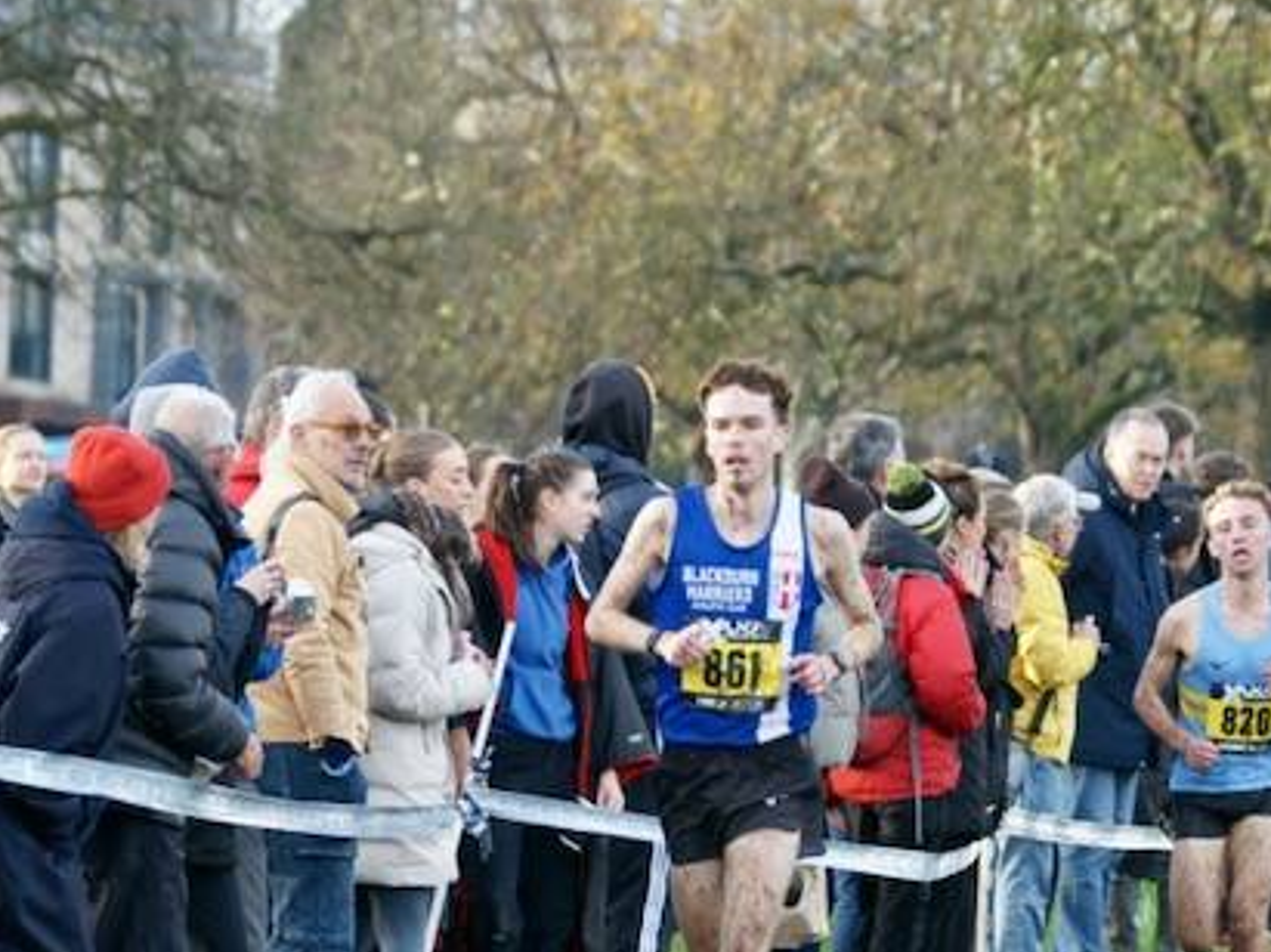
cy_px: 646
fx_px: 13178
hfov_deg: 5.5
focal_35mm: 359
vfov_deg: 4.1
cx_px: 591
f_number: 5.6
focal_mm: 160
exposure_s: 1/500
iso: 800
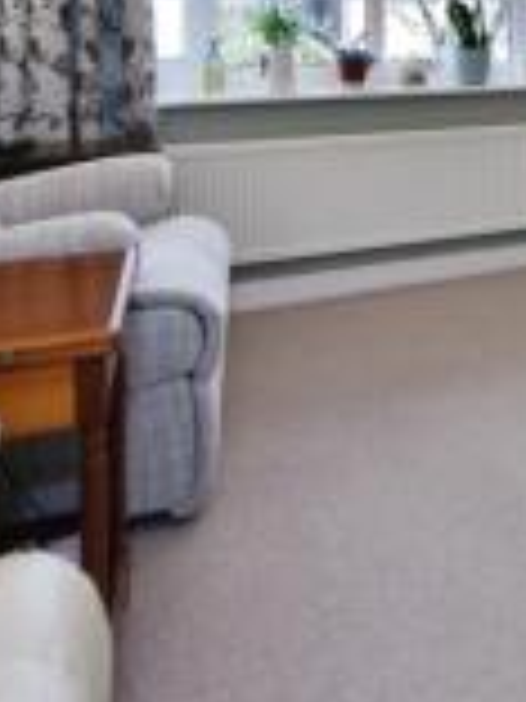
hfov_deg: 31.2
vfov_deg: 41.7
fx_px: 831
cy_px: 56
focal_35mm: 41
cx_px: 580
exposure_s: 1/200
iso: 800
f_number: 8
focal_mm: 14
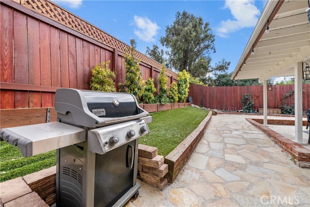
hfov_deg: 104.2
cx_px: 155
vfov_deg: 81.2
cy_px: 104
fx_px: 121
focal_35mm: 14
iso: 250
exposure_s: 1/160
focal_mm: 14
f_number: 9
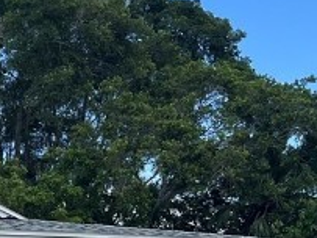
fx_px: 1199
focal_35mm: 131
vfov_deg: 10.9
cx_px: -426
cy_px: 343
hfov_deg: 12.2
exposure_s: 1/3311
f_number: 1.6
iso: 50
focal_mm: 5.1
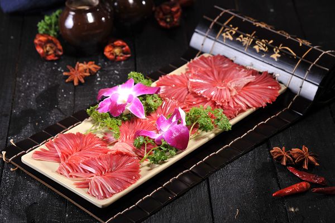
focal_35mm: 120
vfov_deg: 11.4
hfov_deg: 17.1
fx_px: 1116
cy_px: 112
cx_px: 168
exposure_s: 1/100
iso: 250
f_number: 8
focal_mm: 120
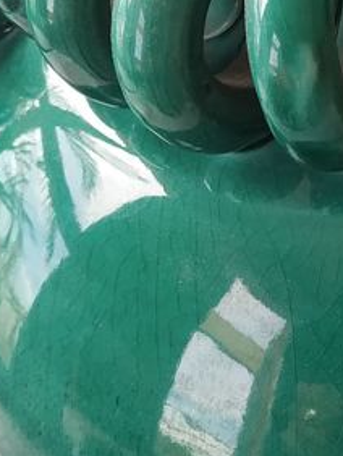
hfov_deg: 16.6
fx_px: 1121
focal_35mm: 85
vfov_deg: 23.0
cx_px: 427
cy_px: 209
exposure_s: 1/100
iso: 160
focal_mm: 3.94
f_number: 1.9
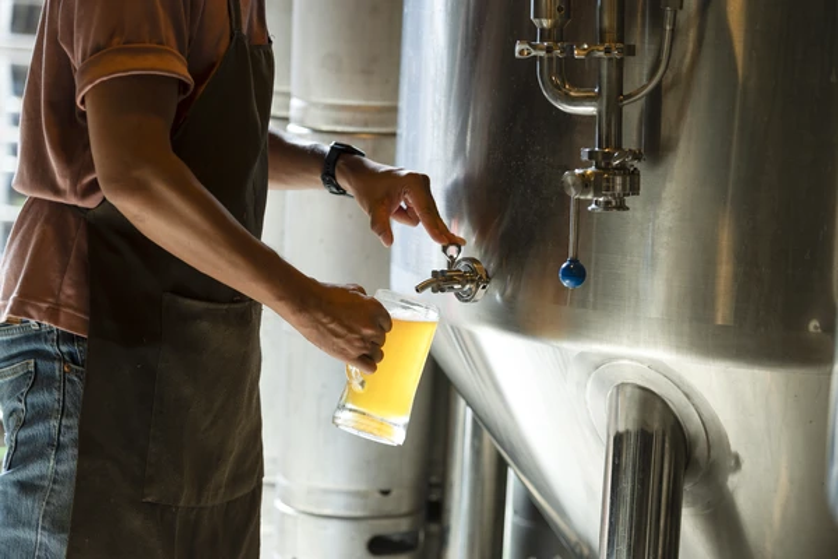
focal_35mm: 120
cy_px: 280
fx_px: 2793
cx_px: 419
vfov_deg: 11.4
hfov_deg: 17.1
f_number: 2.8
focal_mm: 120
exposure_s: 1/100
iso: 400
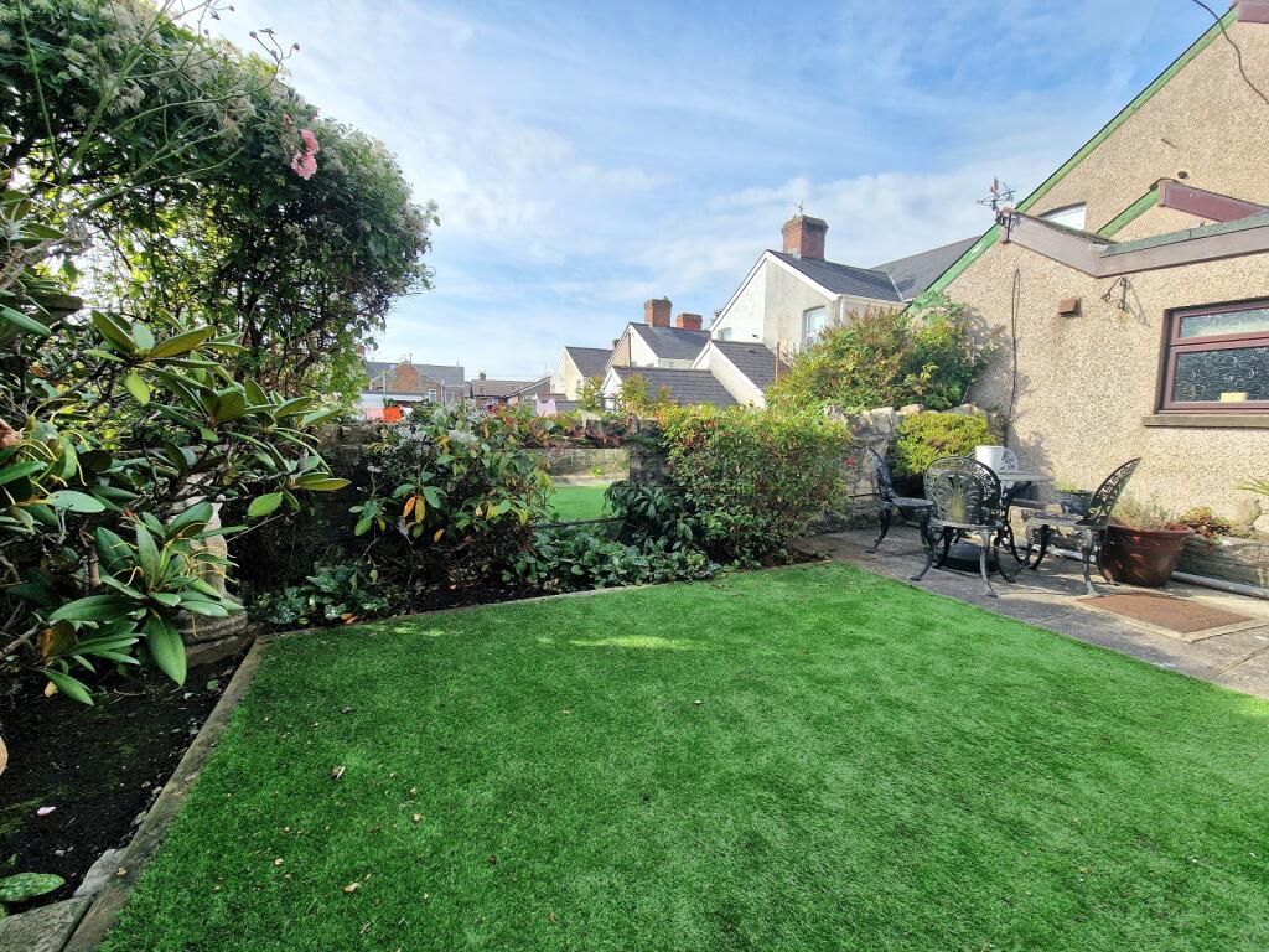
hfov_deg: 106.2
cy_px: 476
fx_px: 477
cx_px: 634
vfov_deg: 89.9
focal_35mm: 13
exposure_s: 1/1667
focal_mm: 2.2
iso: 50
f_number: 2.2
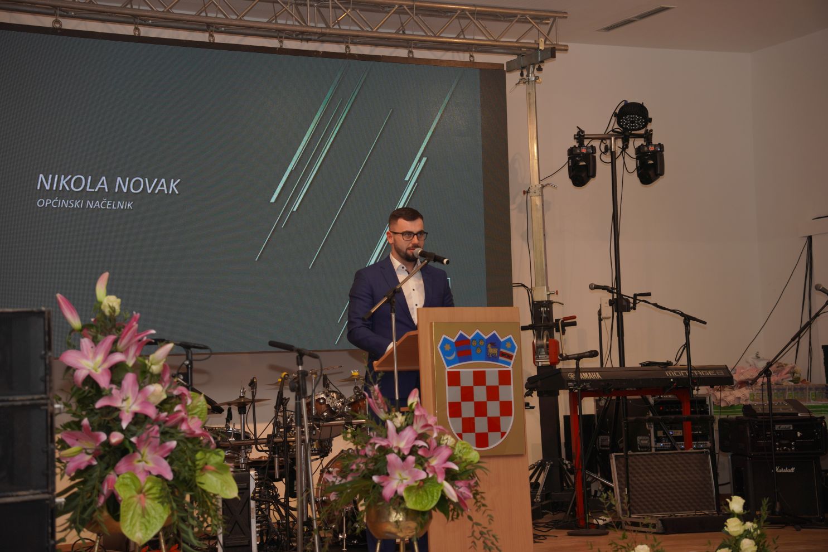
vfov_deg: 18.2
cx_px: 414
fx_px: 1725
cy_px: 276
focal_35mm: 75
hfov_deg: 27.0
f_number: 3.5
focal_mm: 50
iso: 200
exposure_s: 1/125
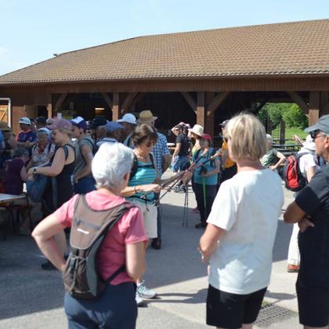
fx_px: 581
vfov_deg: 31.6
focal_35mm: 54
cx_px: 188
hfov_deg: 31.6
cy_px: 164
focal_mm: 28
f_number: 6.3
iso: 100
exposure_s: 1/320
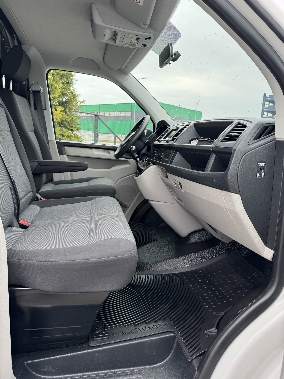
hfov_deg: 56.8
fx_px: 263
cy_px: 190
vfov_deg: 71.6
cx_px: 142
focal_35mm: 24
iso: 80
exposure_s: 1/242
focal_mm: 6.76
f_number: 1.78
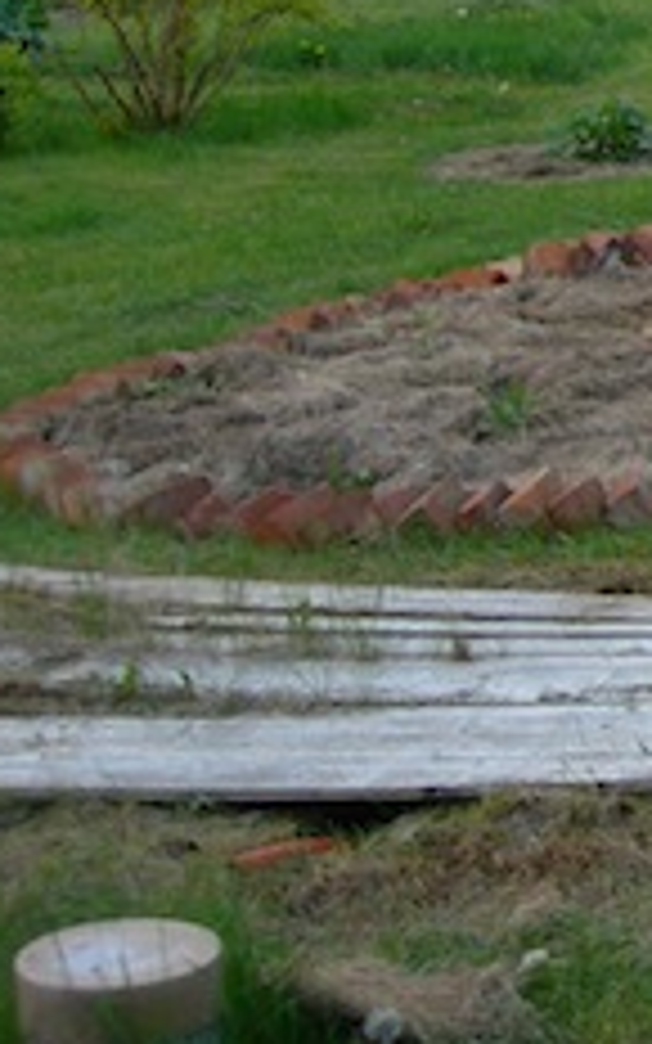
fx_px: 3156
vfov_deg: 18.4
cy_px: 63
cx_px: 1407
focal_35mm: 111
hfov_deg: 10.6
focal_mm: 7.8
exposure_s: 1/131
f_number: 2.8
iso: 50
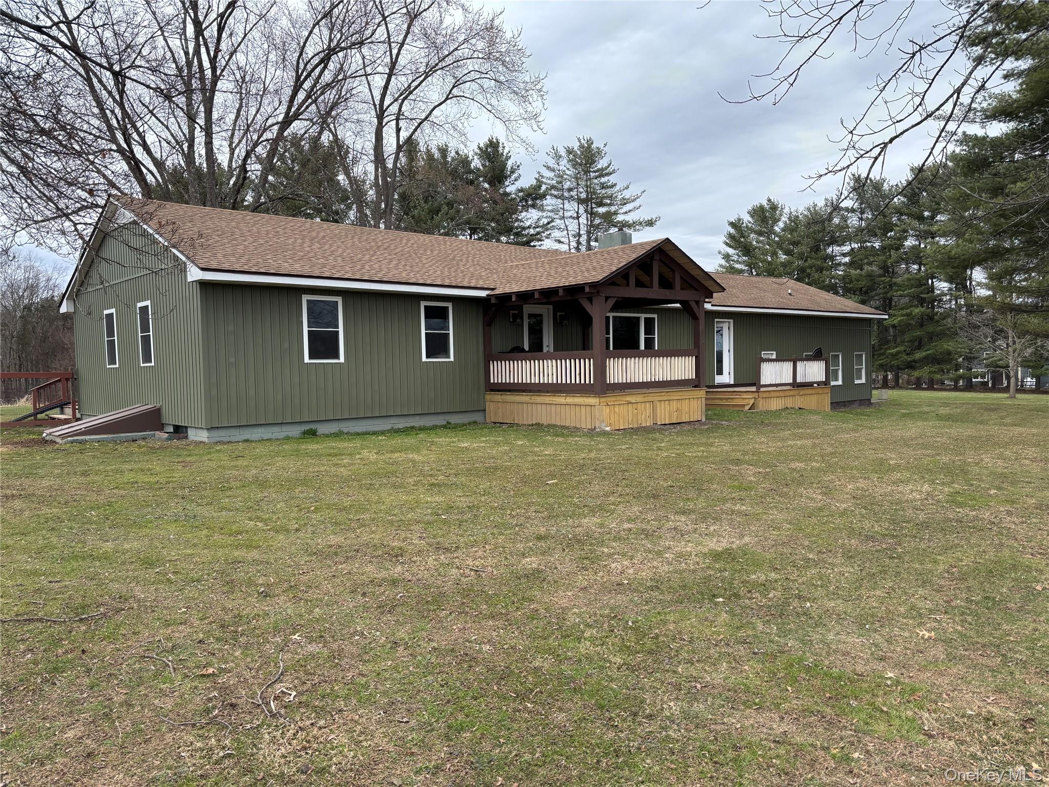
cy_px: 394
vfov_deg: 53.1
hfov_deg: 67.3
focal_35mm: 26
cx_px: 524
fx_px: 788
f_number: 1.6
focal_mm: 5.96
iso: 50
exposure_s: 1/1047
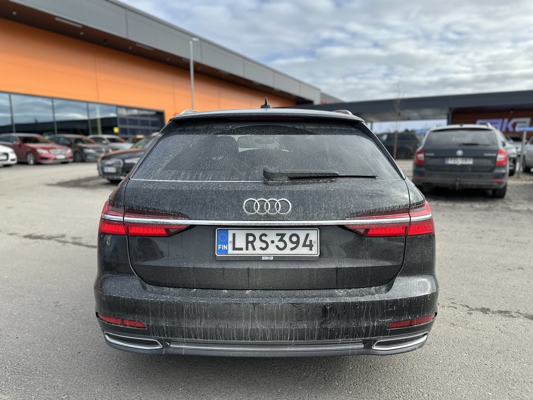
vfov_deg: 56.8
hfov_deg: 71.6
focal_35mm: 24
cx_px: 266
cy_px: 200
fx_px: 370
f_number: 1.78
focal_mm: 6.86
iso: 80
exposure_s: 1/1721
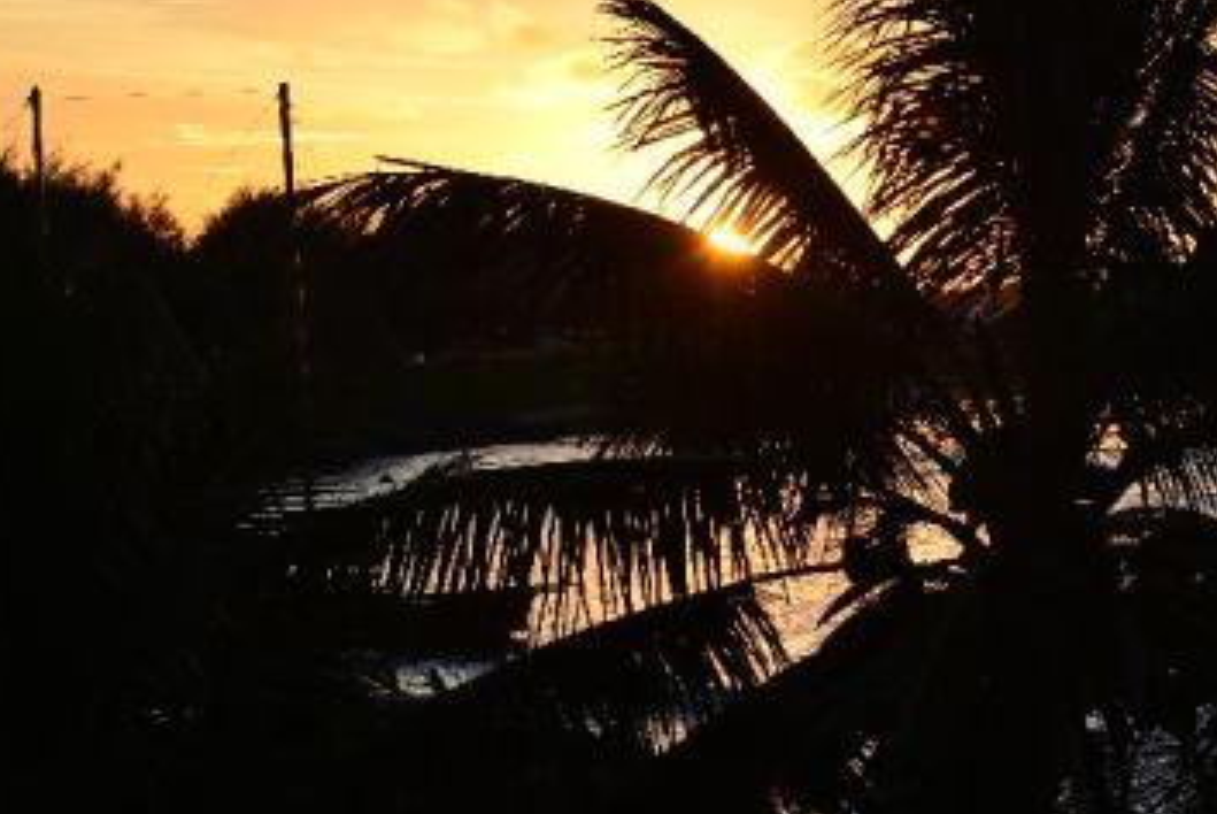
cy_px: 190
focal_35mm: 136
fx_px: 4601
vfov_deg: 10.1
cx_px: 810
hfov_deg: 15.0
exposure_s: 1/250
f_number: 8
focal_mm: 60
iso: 200
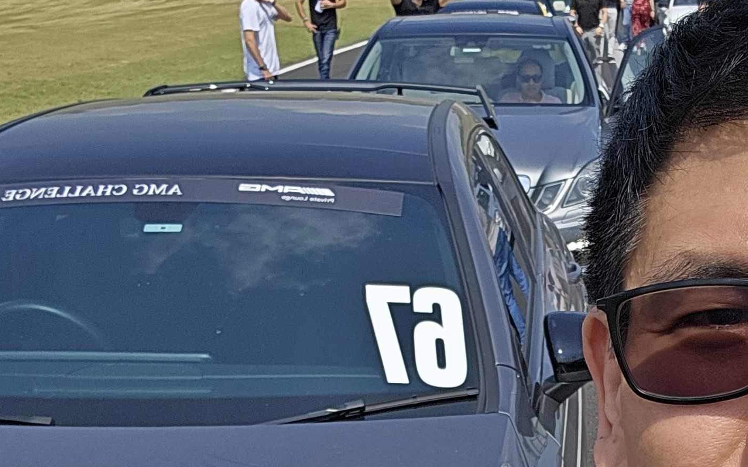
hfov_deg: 27.3
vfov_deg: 16.8
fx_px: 1529
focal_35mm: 75
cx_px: 493
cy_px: 511
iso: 25
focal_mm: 3.3
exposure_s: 1/1484
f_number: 2.2
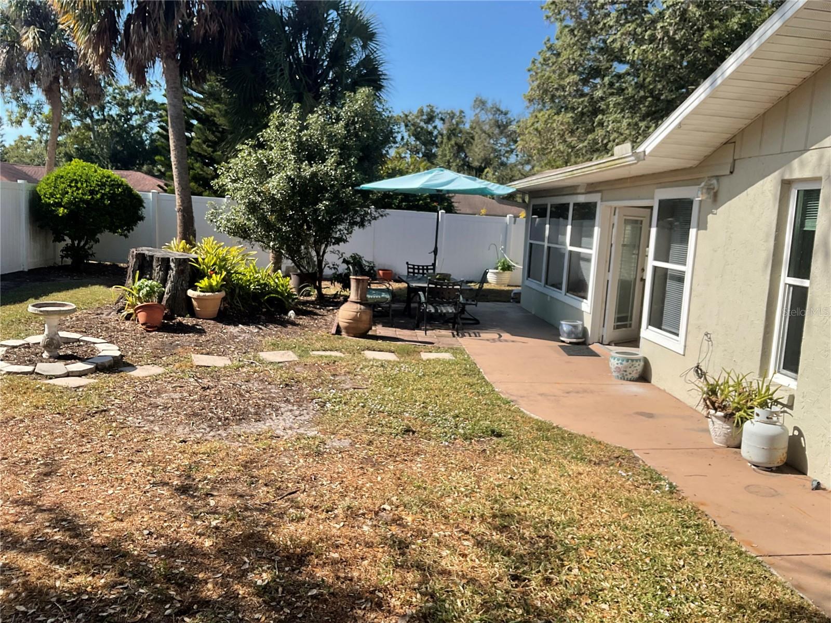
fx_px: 696
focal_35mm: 29
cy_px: 312
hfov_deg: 61.7
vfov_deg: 48.2
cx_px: 416
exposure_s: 1/1076
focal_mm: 3
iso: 16
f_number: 1.8
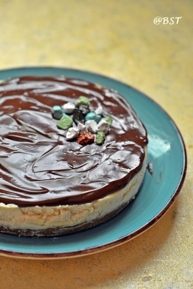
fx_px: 603
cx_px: 96
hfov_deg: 18.2
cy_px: 144
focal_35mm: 75
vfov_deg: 27.0
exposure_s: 1/60
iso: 400
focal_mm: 50
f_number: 3.2
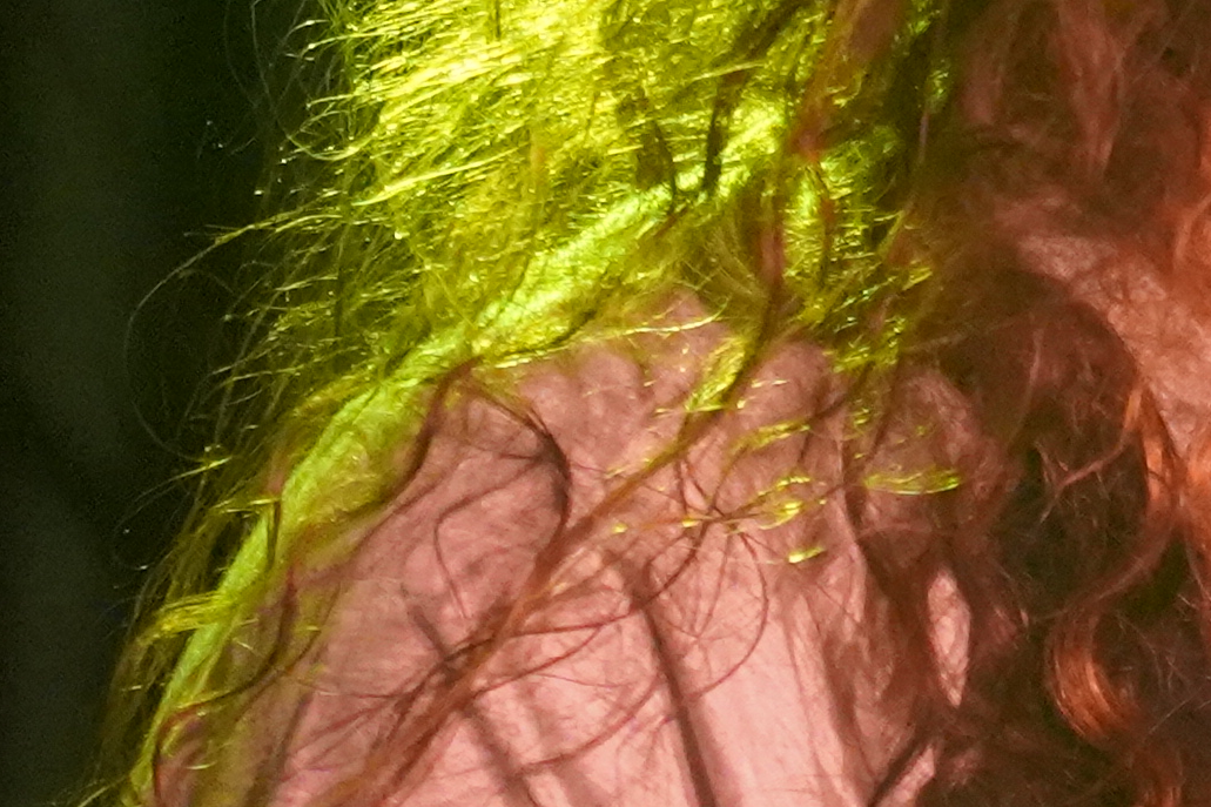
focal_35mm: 611
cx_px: 1985
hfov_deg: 3.4
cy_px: 470
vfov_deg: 2.2
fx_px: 20549
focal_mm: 105
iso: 10000
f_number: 4
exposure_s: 1/160
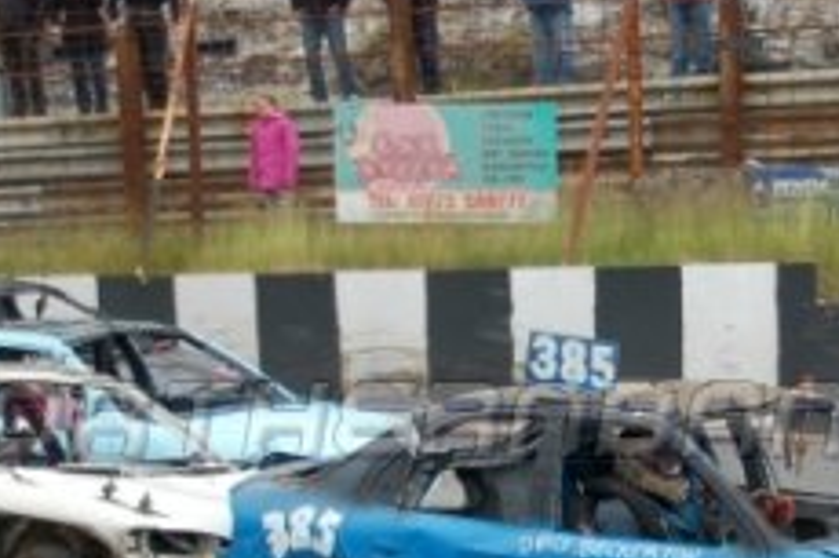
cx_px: 620
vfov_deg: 10.6
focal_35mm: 129
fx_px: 3013
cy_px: 430
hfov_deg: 15.8
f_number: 4.5
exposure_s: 1/640
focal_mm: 31
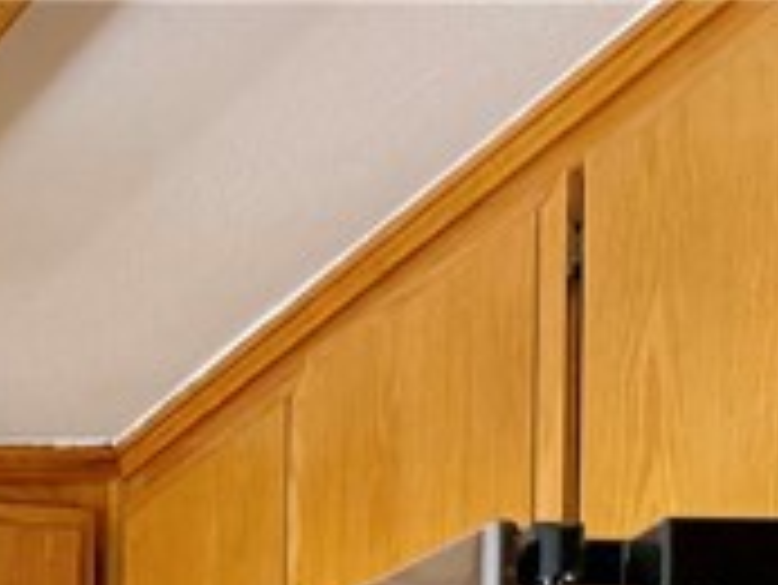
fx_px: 3194
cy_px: 1721
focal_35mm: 142
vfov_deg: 8.7
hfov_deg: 11.3
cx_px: -1145
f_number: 1.78
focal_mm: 6.76
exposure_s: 1/363
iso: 100
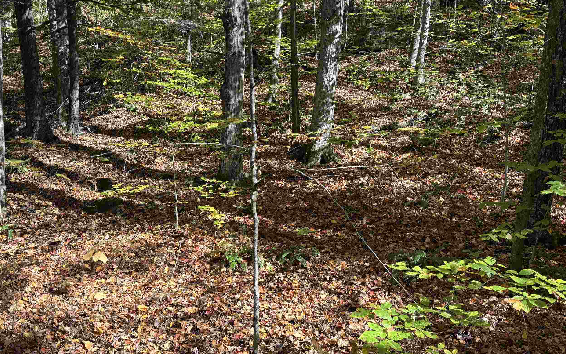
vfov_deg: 36.8
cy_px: 242
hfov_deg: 56.3
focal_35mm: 34
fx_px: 524
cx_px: 228
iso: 50
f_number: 1.6
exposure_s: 1/364
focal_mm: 5.96
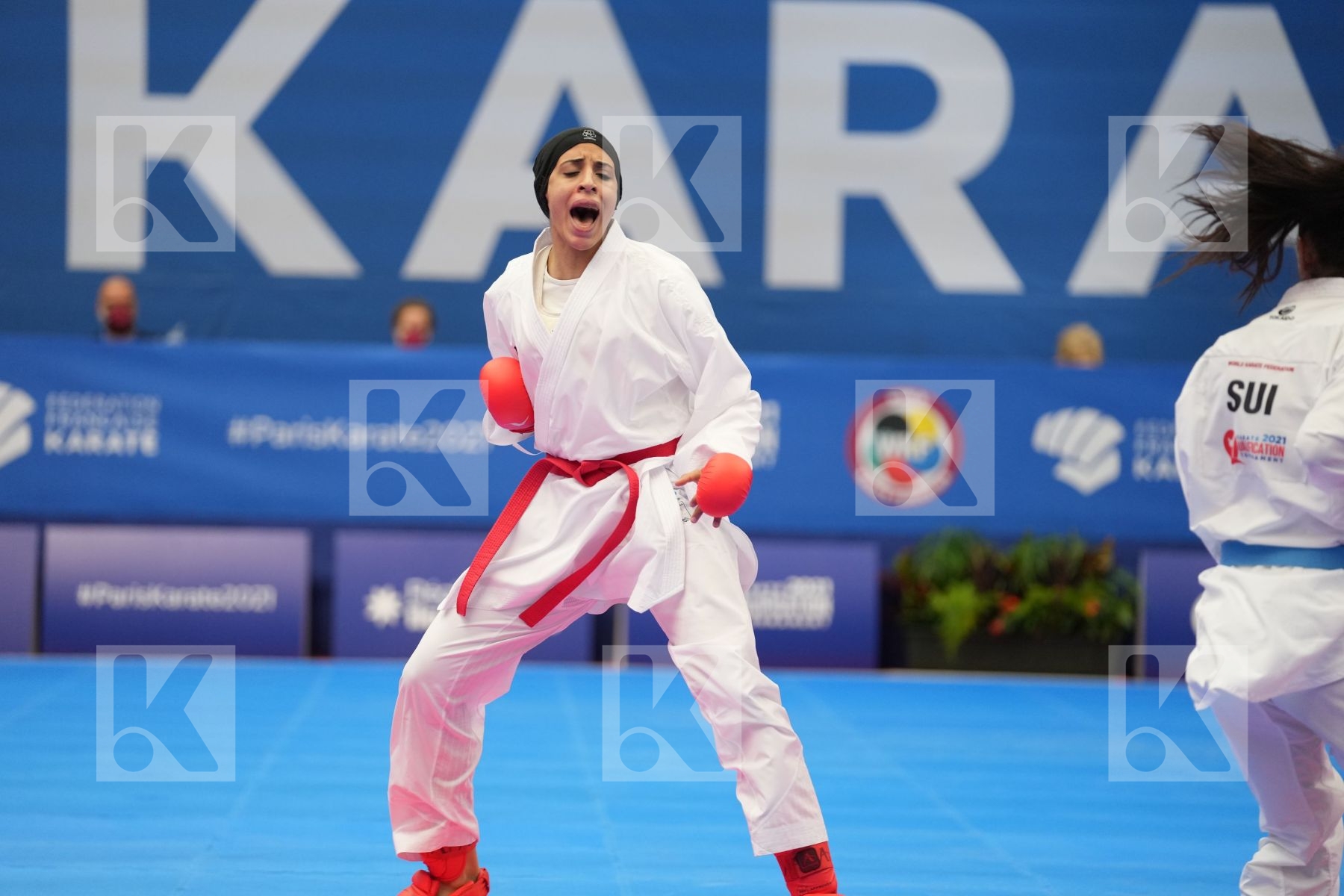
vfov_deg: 8.3
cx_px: 672
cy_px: 448
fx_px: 6160
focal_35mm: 165
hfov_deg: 12.5
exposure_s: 1/1000
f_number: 2.8
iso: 1600
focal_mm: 165
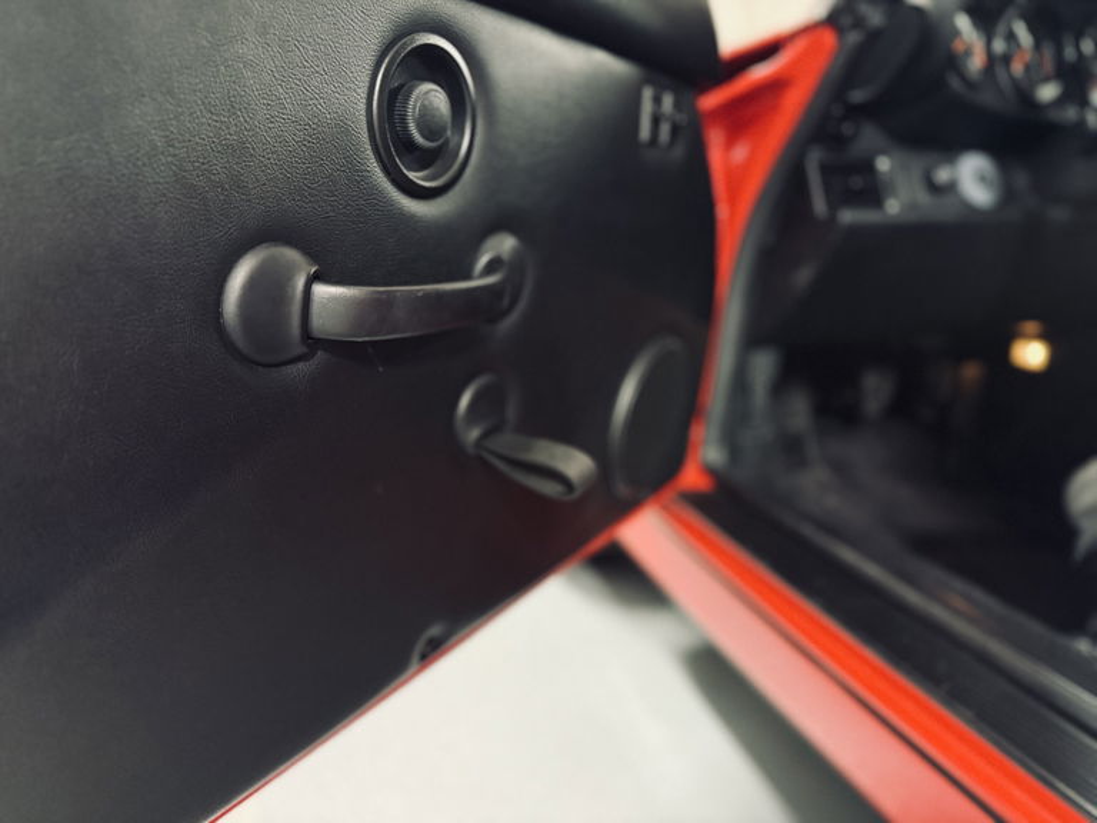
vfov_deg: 56.8
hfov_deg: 71.6
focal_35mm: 24
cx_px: 548
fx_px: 761
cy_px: 412
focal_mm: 6.76
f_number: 1.78
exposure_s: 1/33
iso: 1000
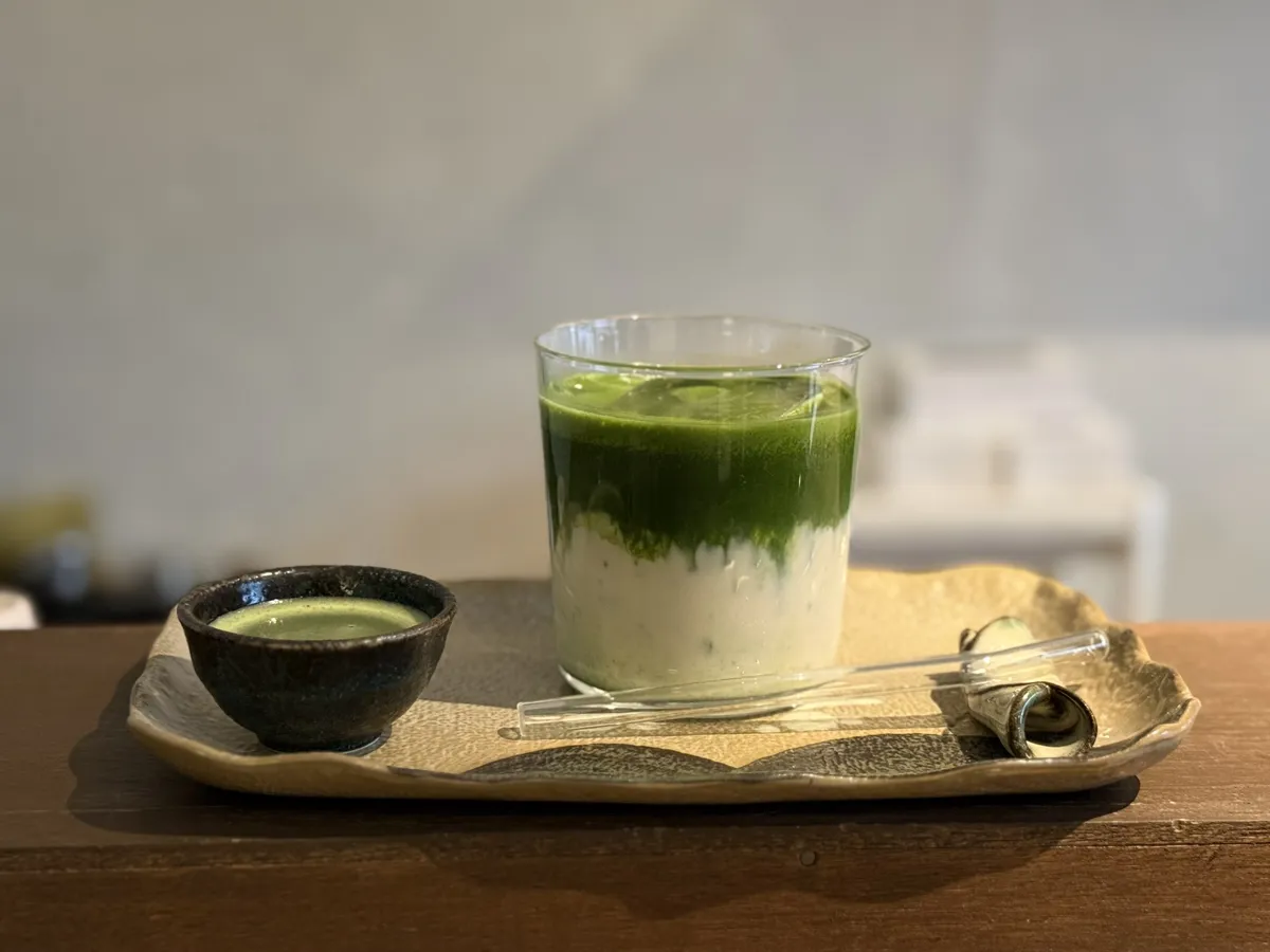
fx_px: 1761
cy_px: 476
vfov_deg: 30.3
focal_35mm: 48
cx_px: 635
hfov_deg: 39.7
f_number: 1.78
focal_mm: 6.76
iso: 250
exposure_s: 1/40
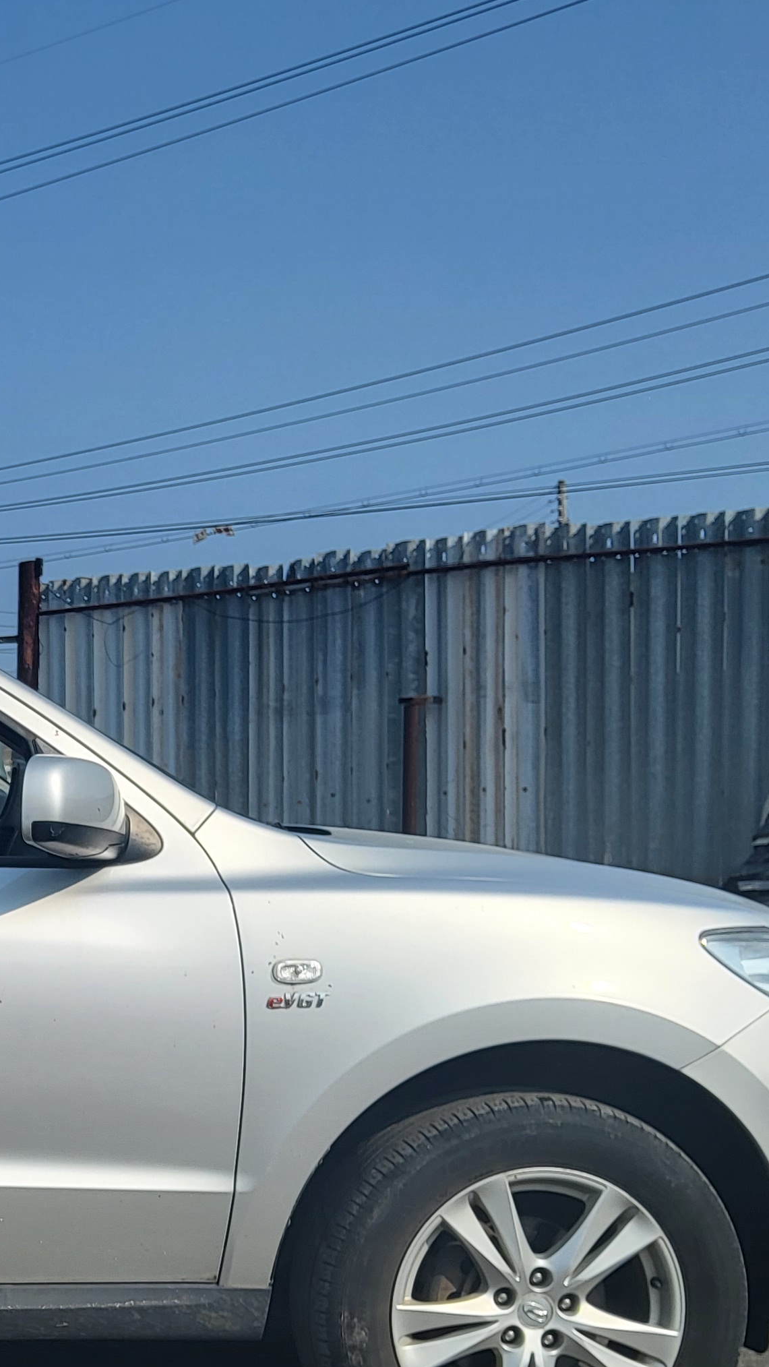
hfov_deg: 19.0
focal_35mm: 57
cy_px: 1014
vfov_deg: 35.8
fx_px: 2066
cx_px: -323
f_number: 1.8
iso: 12
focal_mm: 3.98
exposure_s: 1/919
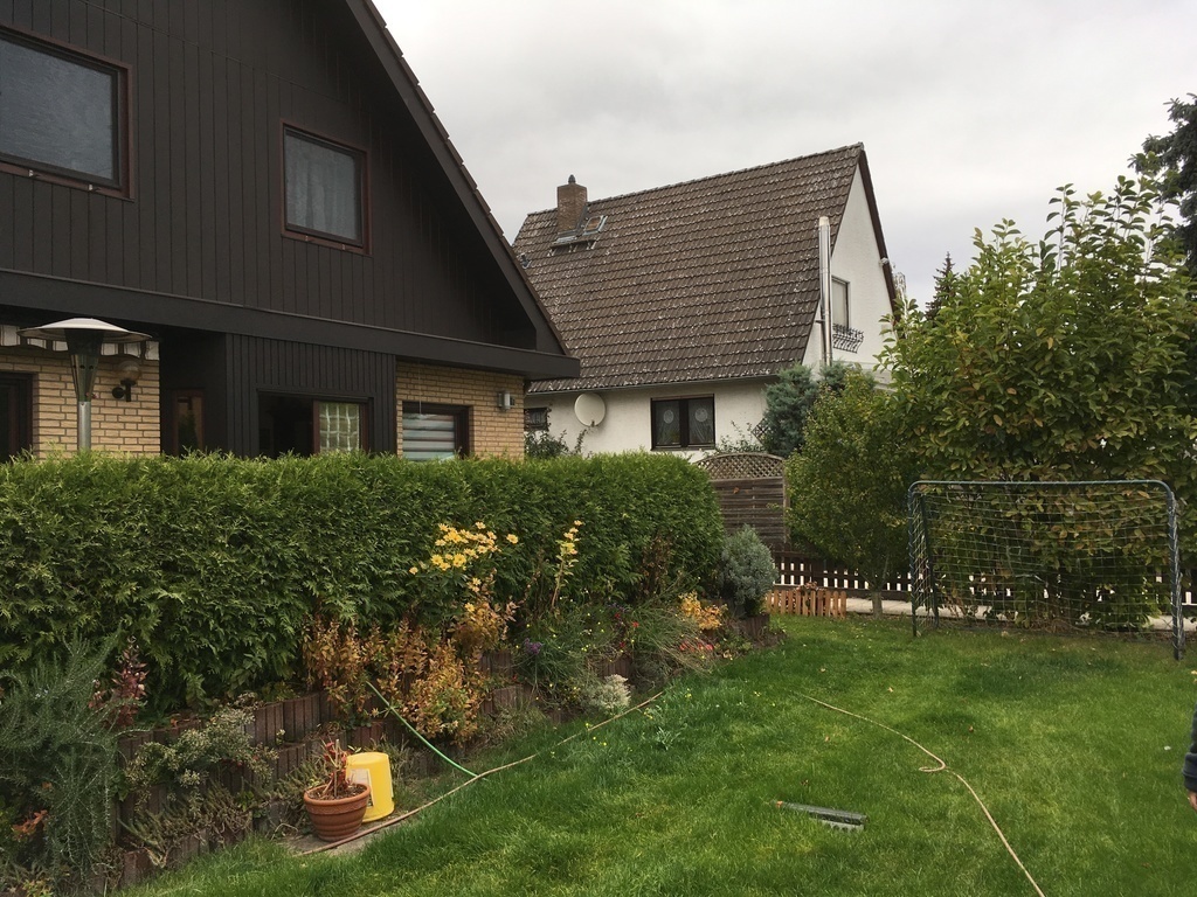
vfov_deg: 48.2
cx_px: 598
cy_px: 448
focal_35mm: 29
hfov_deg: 61.7
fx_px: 1003
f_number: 2.2
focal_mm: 4.15
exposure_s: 1/427
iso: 25
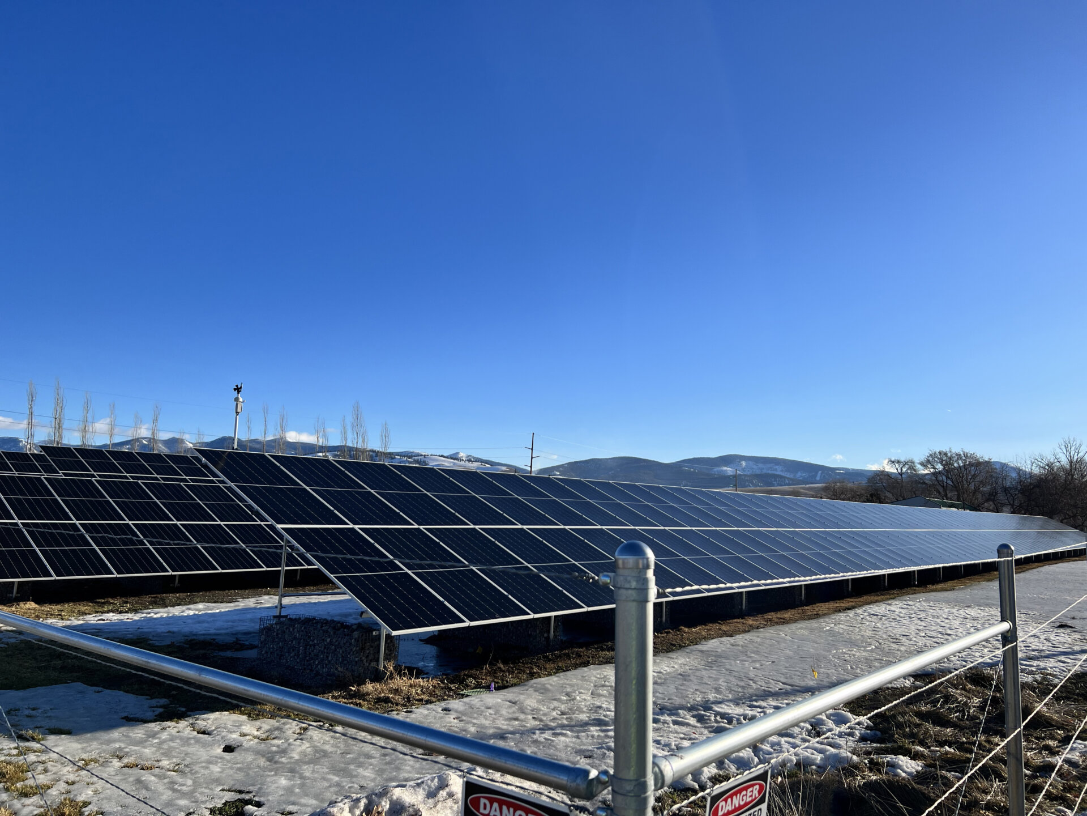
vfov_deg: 53.1
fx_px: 816
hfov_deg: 67.3
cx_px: 544
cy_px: 408
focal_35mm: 26
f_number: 1.5
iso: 50
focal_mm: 5.7
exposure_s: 1/4630
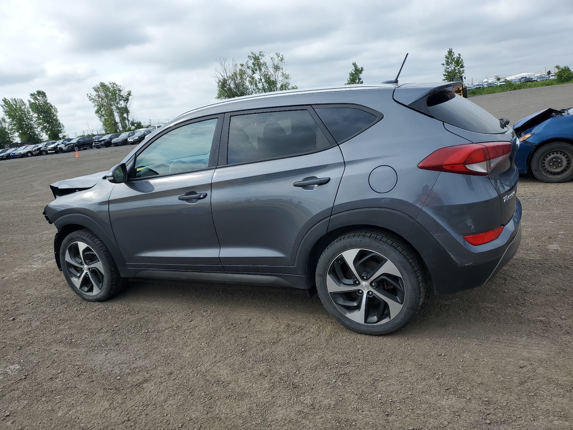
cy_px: 215
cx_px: 286
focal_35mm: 26
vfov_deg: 53.1
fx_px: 430
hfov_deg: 67.3
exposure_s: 1/3333
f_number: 1.5
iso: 50
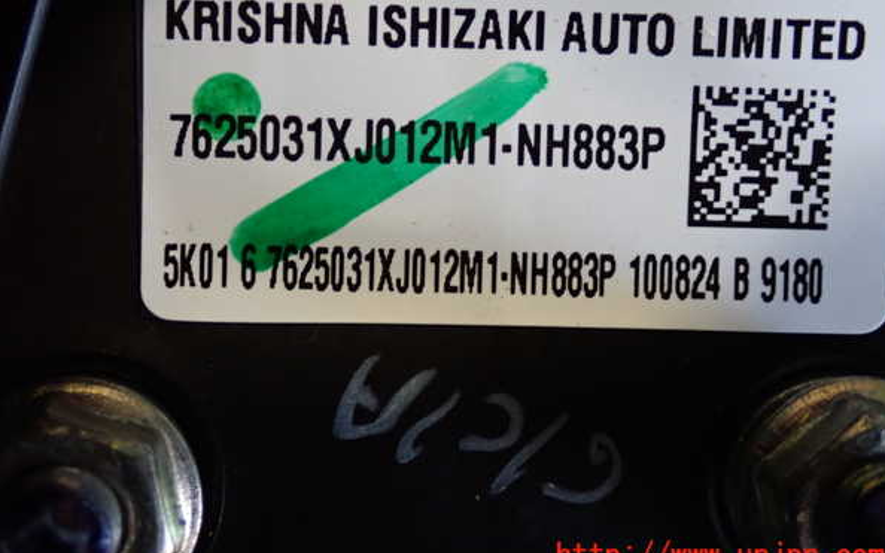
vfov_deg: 17.1
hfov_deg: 27.1
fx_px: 1833
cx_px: 445
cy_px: 240
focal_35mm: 76
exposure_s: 1/60
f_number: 3.9
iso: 800
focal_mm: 12.73
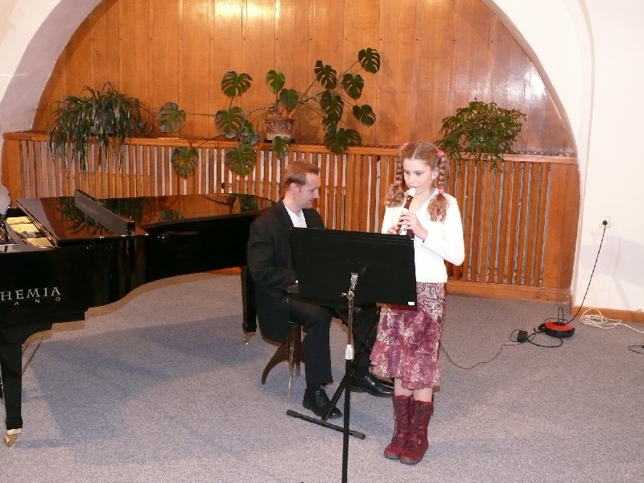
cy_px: 242
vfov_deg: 34.3
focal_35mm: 42
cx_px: 322
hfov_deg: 44.8
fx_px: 781
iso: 400
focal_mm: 8.4
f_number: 2.8
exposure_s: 1/30
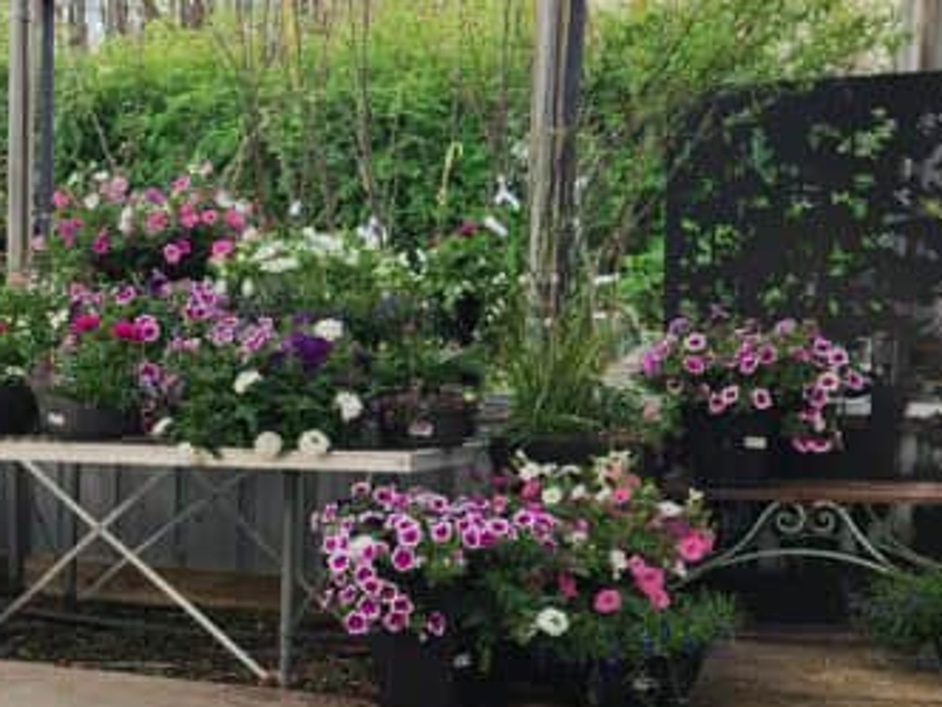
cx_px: -37
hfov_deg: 25.8
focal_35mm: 71
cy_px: 522
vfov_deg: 20.6
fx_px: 1932
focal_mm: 5.4
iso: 20
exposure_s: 1/237
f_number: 1.8
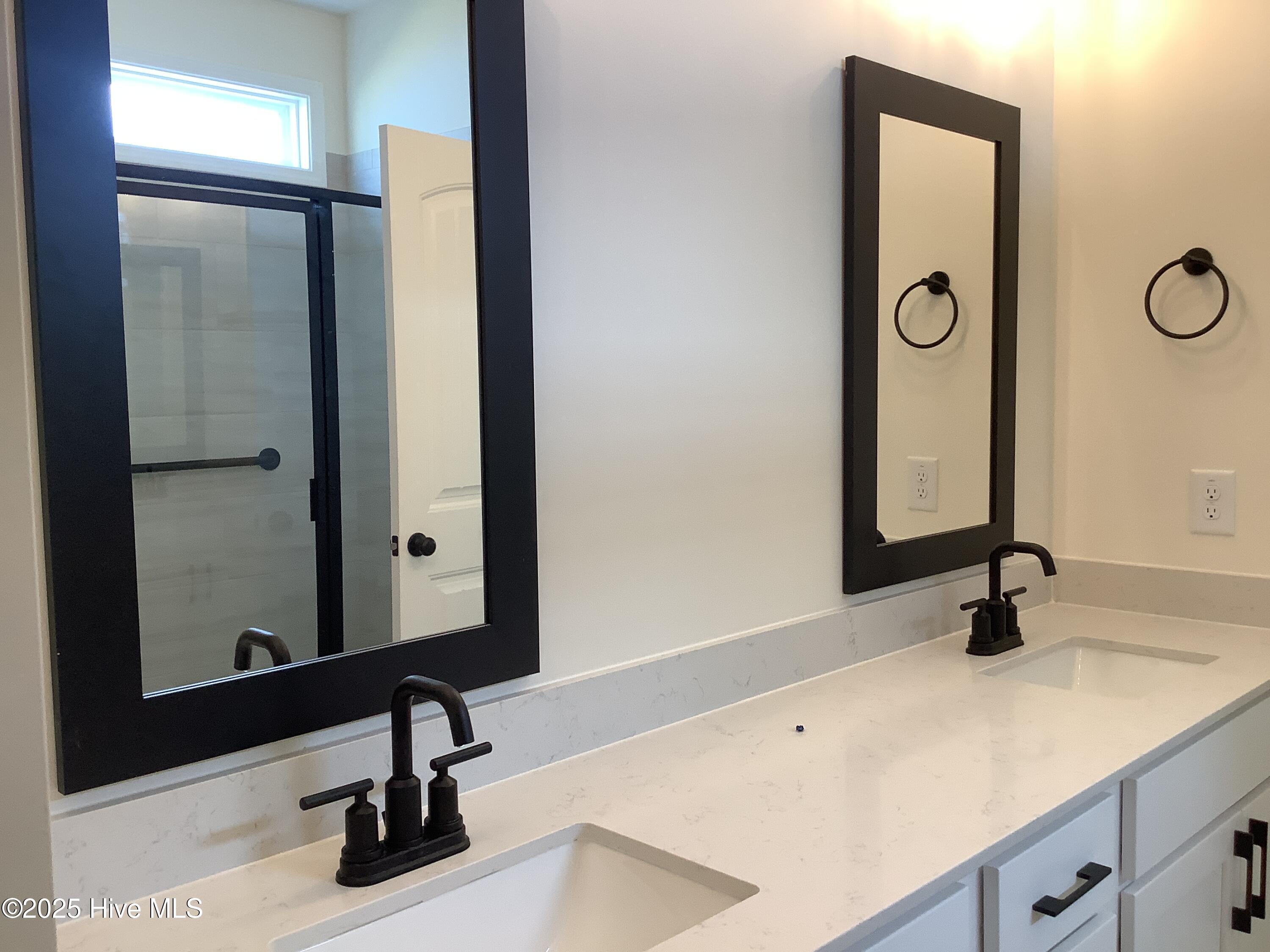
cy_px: 476
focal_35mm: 31
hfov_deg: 58.4
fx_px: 1137
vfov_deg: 45.4
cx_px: 635
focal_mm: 3.3
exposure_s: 1/60
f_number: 2.4
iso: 80
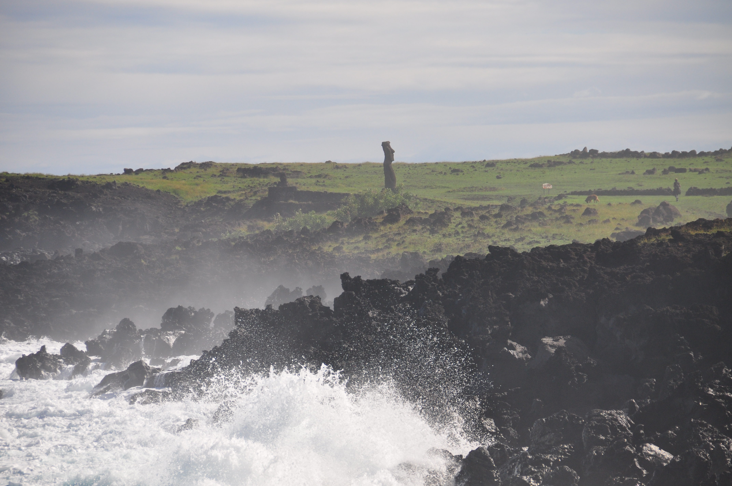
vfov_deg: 5.4
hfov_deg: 8.1
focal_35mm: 255
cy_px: 243
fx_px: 5179
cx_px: 366
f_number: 5.6
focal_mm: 170
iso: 400
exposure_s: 1/800
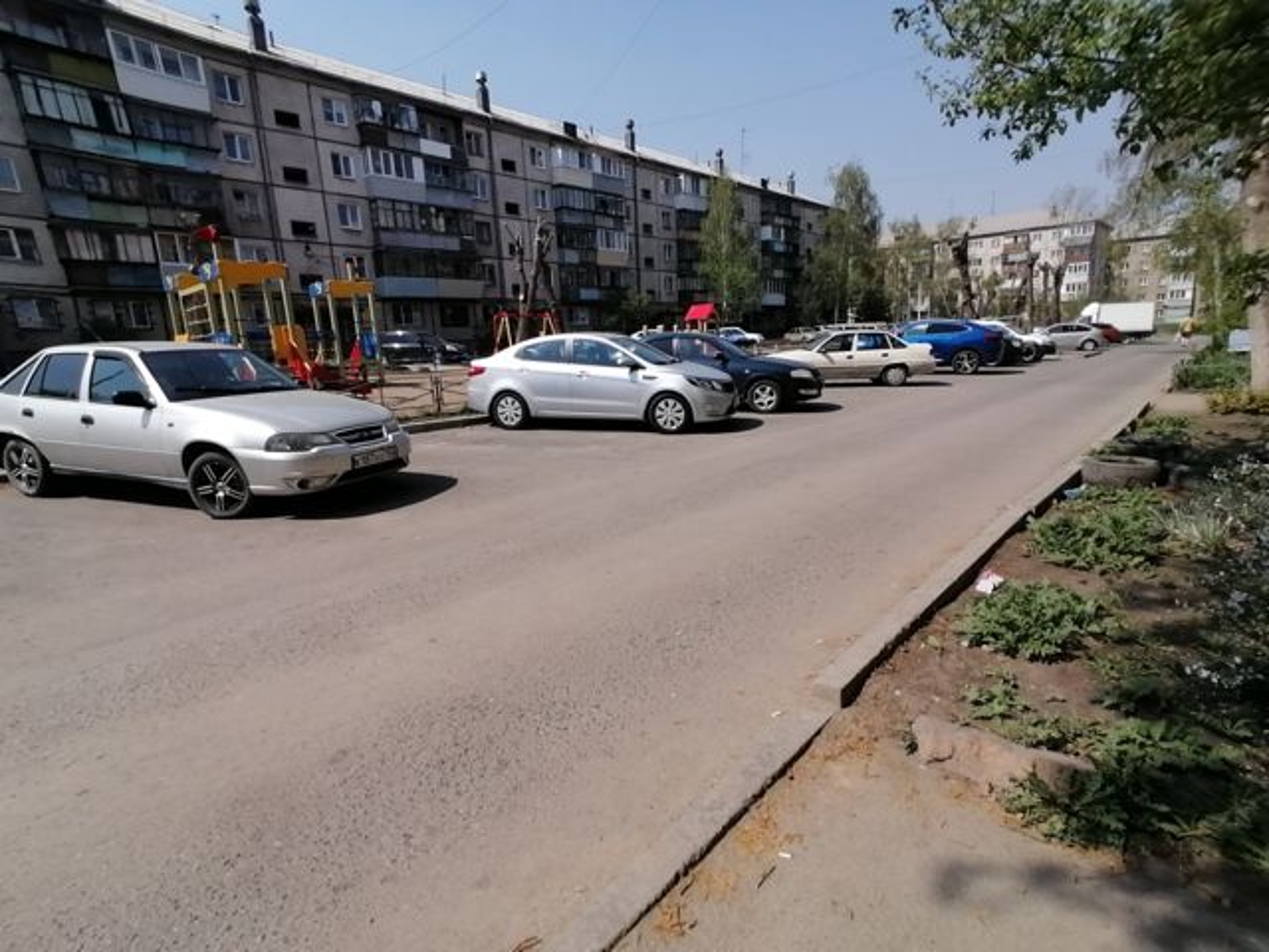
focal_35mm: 17
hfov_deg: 91.0
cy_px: 476
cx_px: 634
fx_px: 623
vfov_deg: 74.7
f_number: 2.4
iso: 50
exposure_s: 1/1524
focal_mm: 1.78
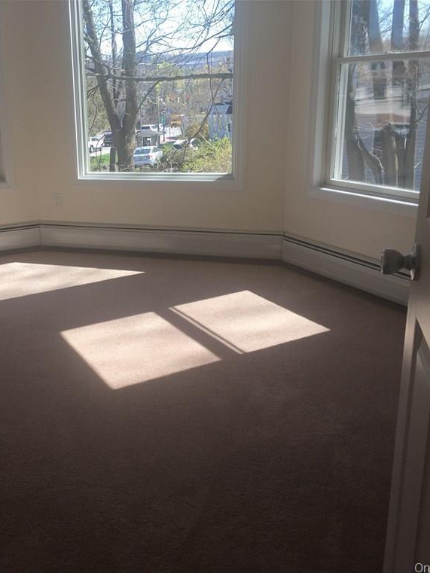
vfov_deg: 47.9
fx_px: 646
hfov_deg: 36.0
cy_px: 288
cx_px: 105
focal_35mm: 39
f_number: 2.2
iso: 25
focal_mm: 4.15
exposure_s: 1/260
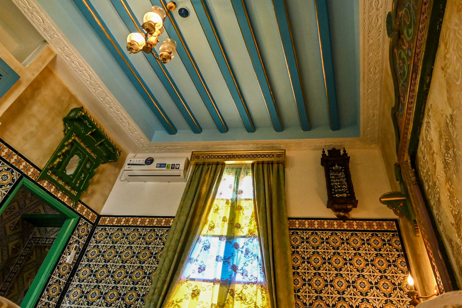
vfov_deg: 56.8
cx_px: 254
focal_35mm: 22
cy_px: 123
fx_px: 282
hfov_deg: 78.4
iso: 1400
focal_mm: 10
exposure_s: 1/200
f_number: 4
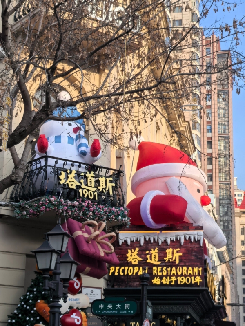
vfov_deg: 24.1
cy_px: 163
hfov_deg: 18.2
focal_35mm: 81
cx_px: 122
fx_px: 764
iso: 50
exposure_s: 1/2500
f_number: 1.4
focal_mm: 5.75
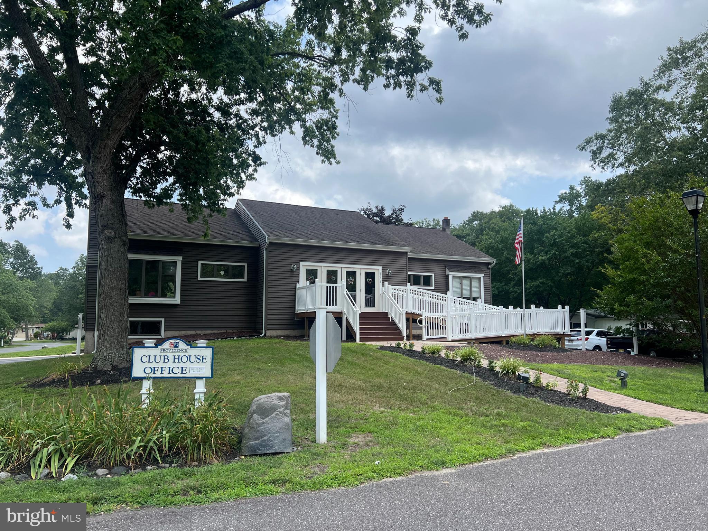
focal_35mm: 26
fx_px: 532
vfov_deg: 53.1
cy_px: 266
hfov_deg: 67.3
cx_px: 354
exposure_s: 1/3257
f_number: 1.5
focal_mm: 5.7
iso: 50
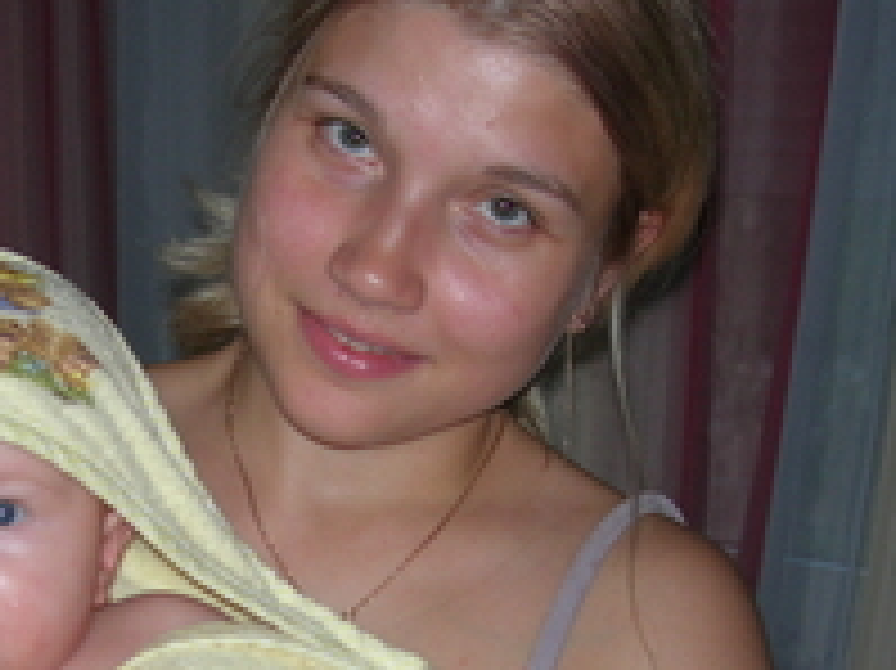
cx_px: 194
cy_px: 648
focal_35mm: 86
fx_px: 2225
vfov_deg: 16.8
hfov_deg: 22.5
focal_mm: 7.8
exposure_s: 1/60.1
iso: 64
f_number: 2.8
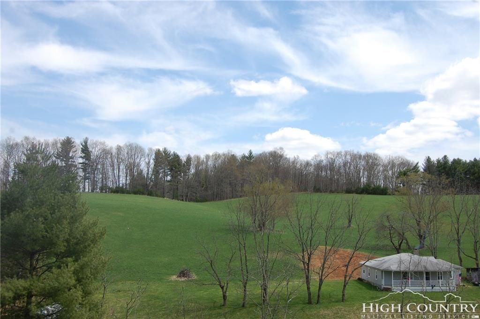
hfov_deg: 49.6
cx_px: 240
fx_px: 519
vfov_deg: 34.1
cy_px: 160
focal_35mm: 39
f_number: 9
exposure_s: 1/320
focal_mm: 26
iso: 200
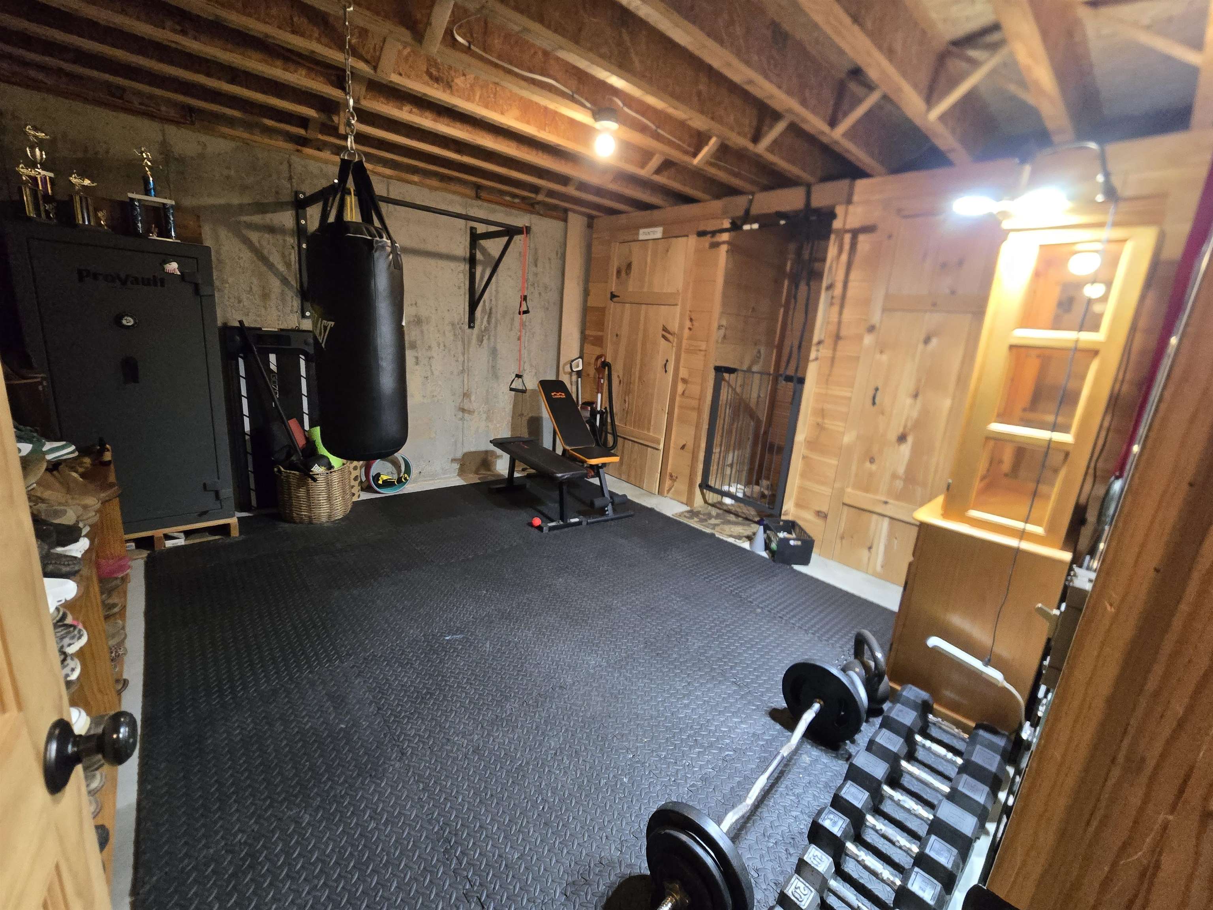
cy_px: 455
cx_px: 606
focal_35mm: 13
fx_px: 456
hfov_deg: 106.2
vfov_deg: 89.9
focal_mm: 2.2
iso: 1000
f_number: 2.2
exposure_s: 1/60
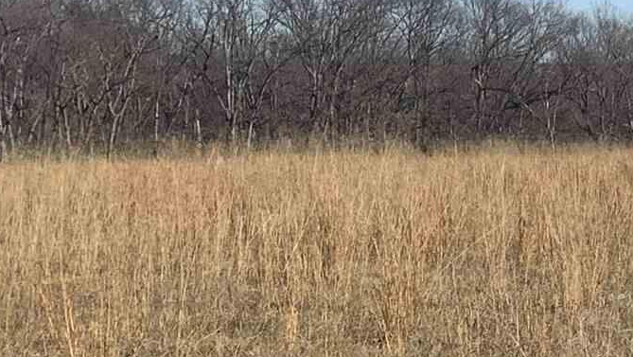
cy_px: 383
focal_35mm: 145
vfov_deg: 8.3
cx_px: 869
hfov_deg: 14.1
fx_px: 2435
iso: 16
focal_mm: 3
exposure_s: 1/2058
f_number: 1.8
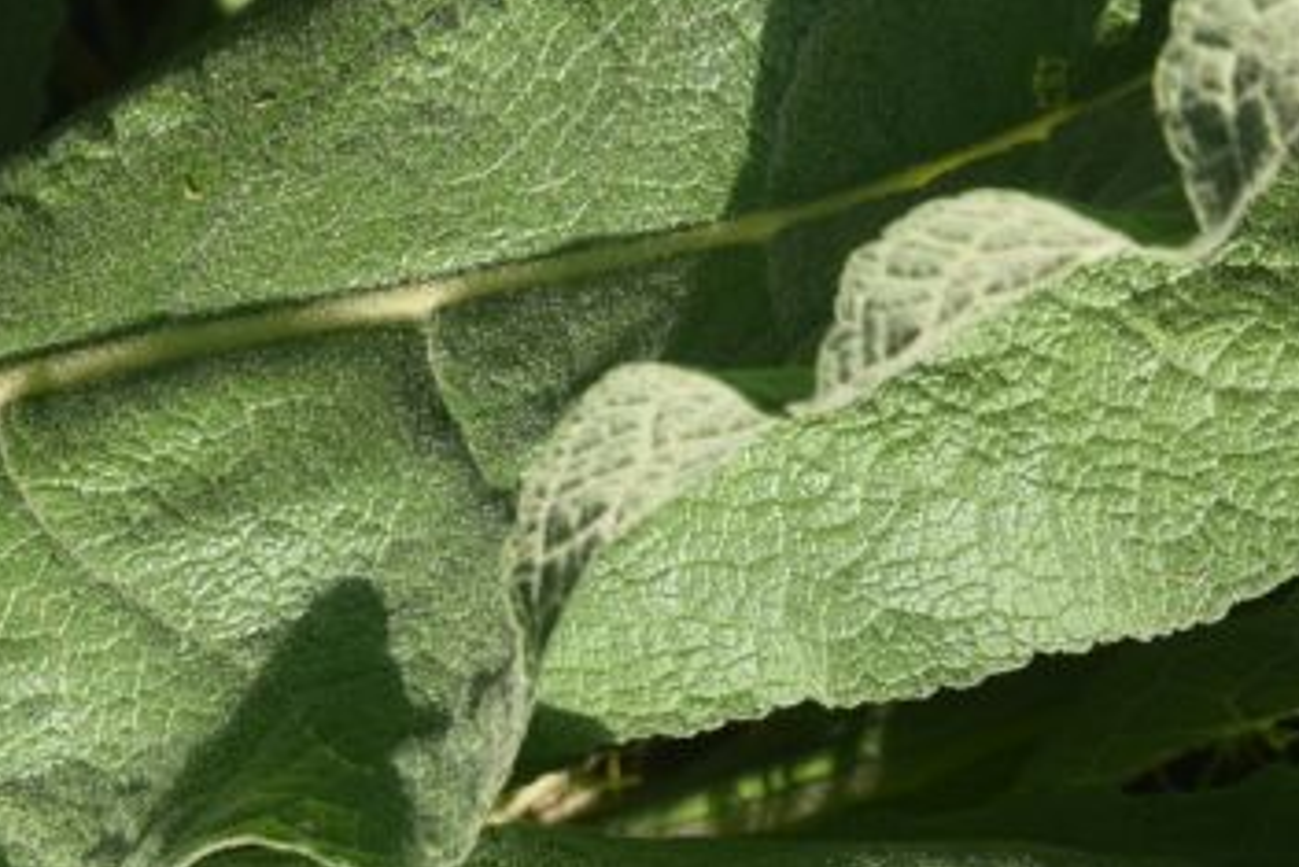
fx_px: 7472
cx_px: 657
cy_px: 1271
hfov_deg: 9.9
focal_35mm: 207
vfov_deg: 6.6
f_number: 10
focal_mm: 56
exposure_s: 1/160
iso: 160
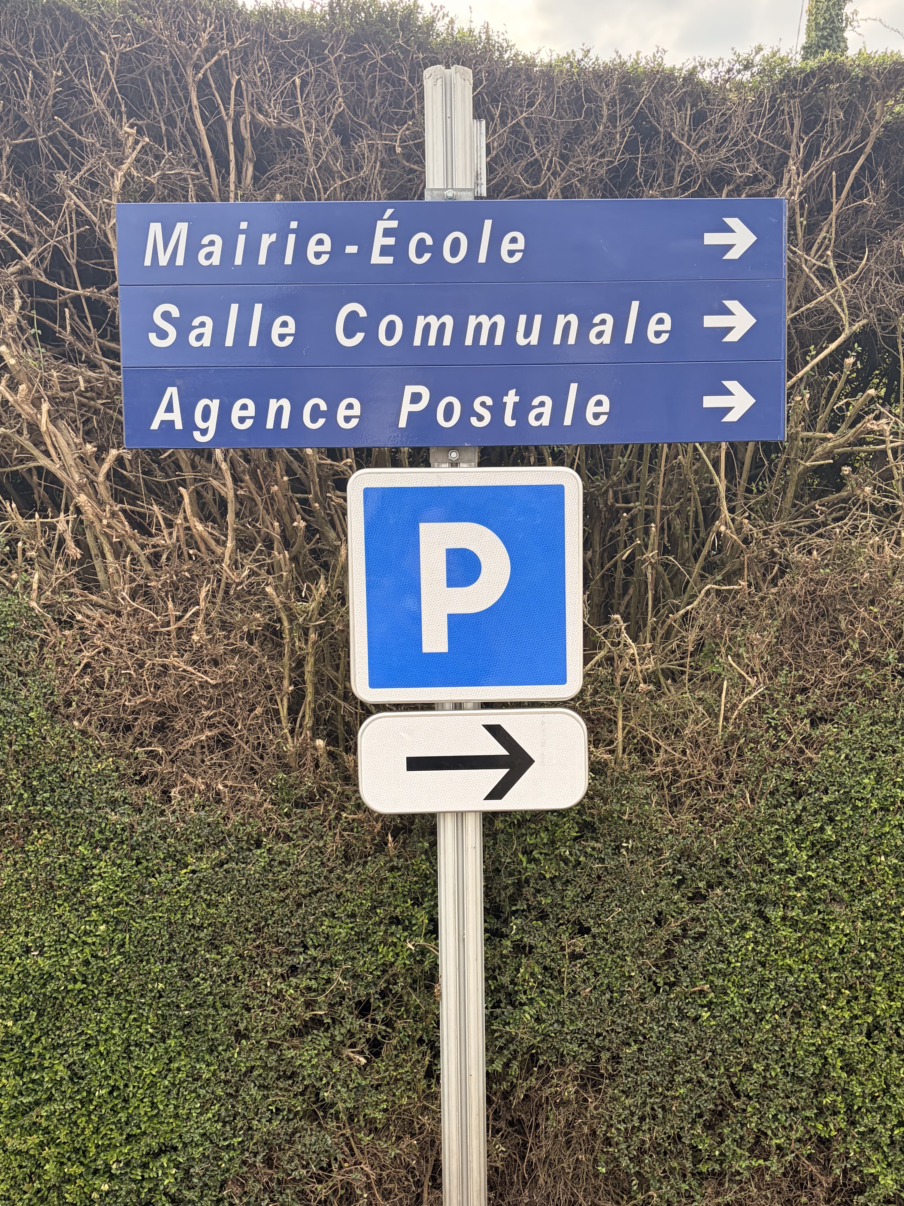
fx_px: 1288
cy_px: 647
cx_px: 481
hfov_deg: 38.6
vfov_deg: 50.1
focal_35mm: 37
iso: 64
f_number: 1.6
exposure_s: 1/456
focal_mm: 5.96
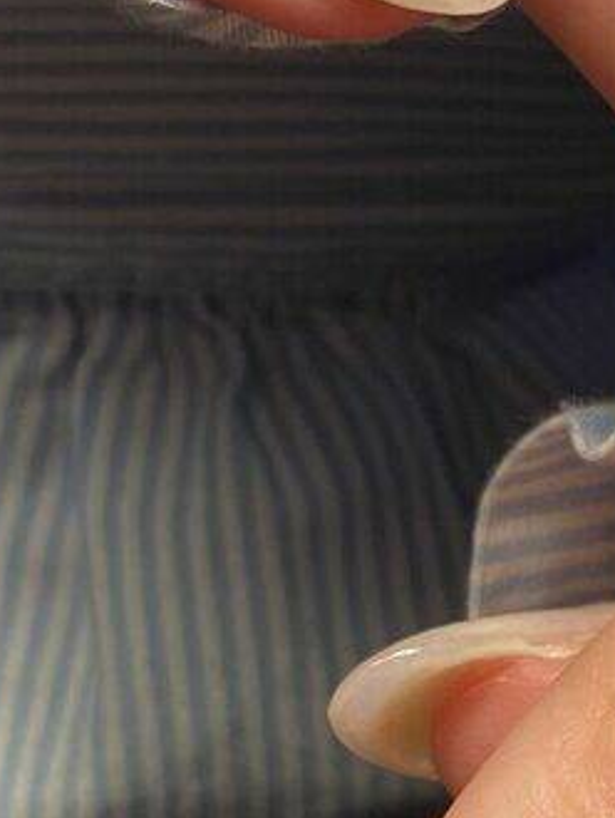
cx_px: 781
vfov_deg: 15.4
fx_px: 2981
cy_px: 744
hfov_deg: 11.5
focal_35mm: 126
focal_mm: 4.25
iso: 32
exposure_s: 1/184
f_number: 1.8
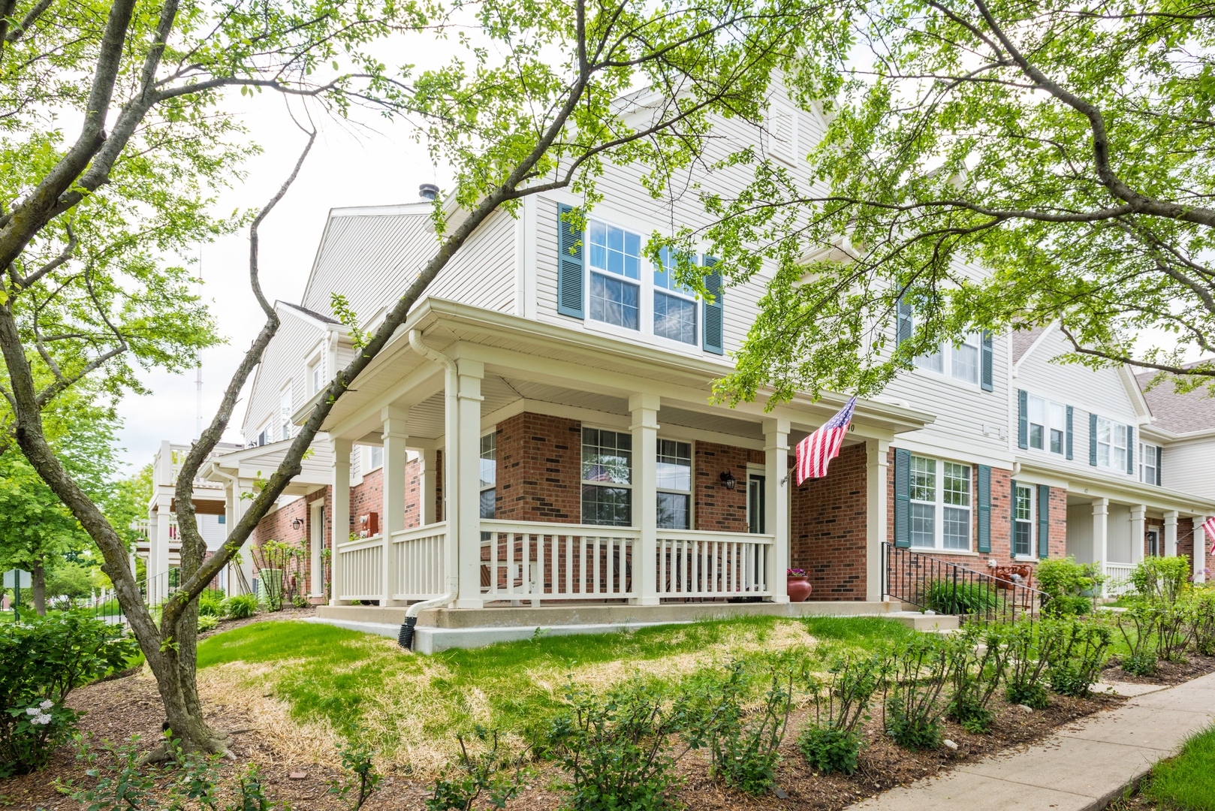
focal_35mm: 25
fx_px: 844
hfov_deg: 71.5
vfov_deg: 51.3
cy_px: 406
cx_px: 608
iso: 400
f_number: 8
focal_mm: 25
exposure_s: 1/200
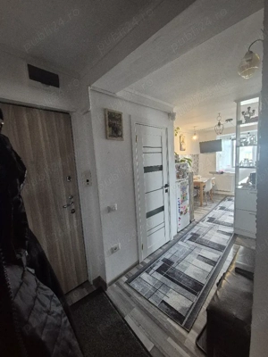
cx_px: 134
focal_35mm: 13
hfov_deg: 89.9
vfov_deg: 106.2
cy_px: 178
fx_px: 134
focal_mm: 2.2
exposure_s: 1/50
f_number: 2.2
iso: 640
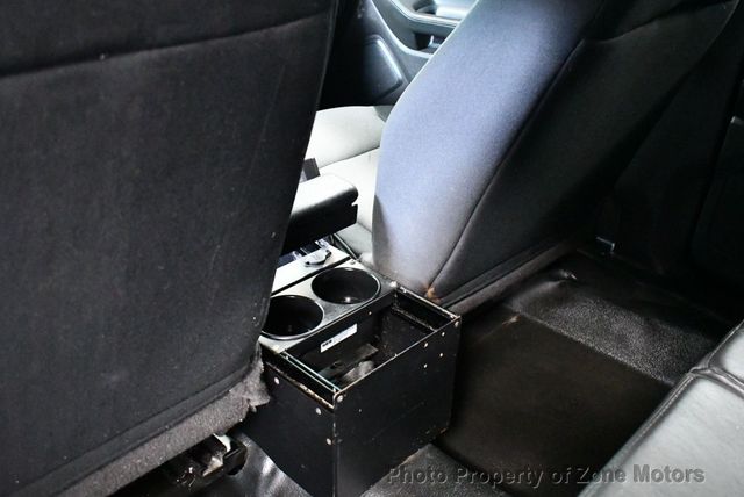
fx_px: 745
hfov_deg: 53.1
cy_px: 248
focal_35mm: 36
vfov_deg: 36.9
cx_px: 372
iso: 12800
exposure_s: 1/60
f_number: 3.5
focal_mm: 18
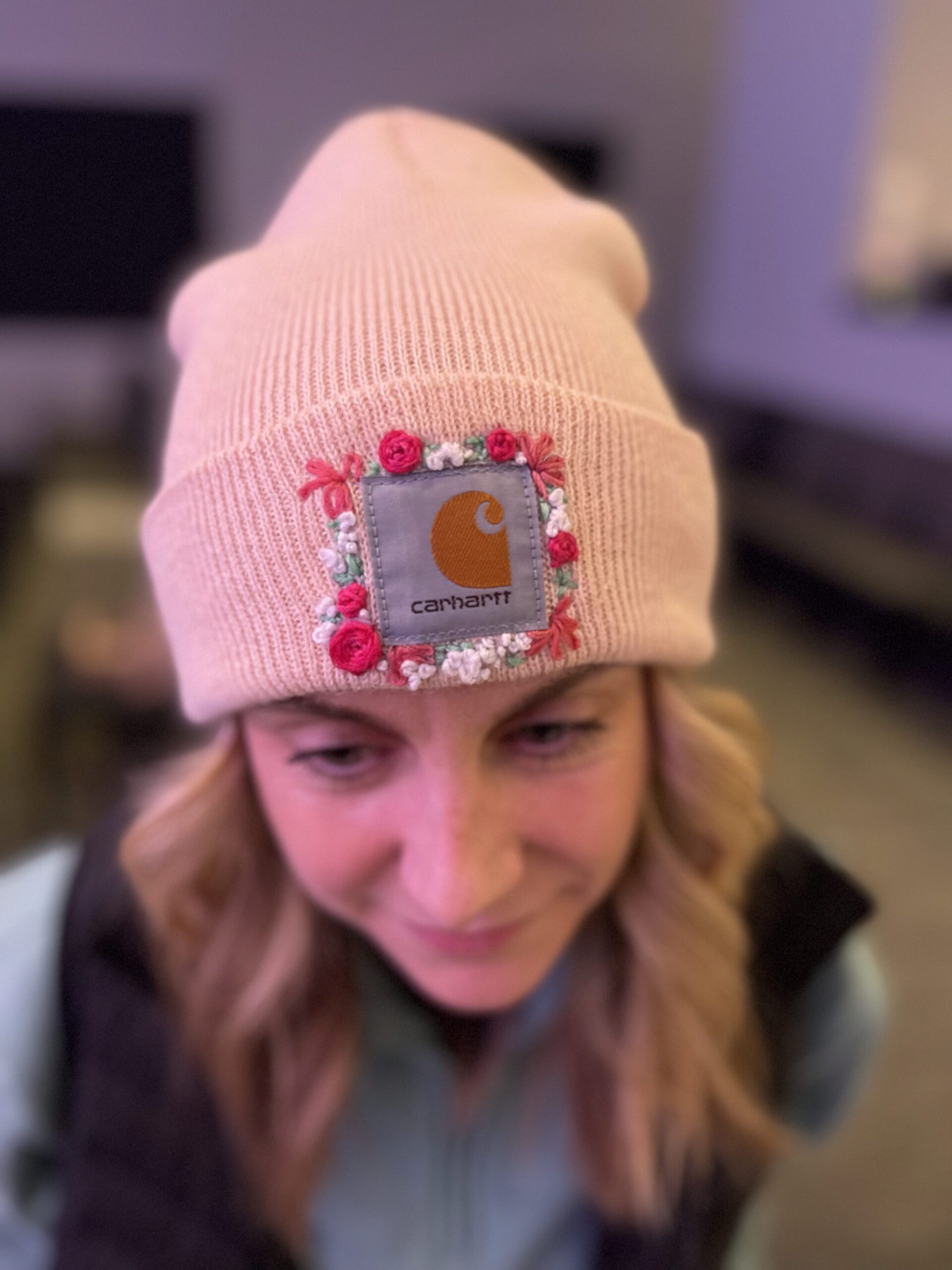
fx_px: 953
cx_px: 476
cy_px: 635
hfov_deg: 53.1
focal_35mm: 26
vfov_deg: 67.3
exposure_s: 1/60
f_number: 1.6
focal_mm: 5.1
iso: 500
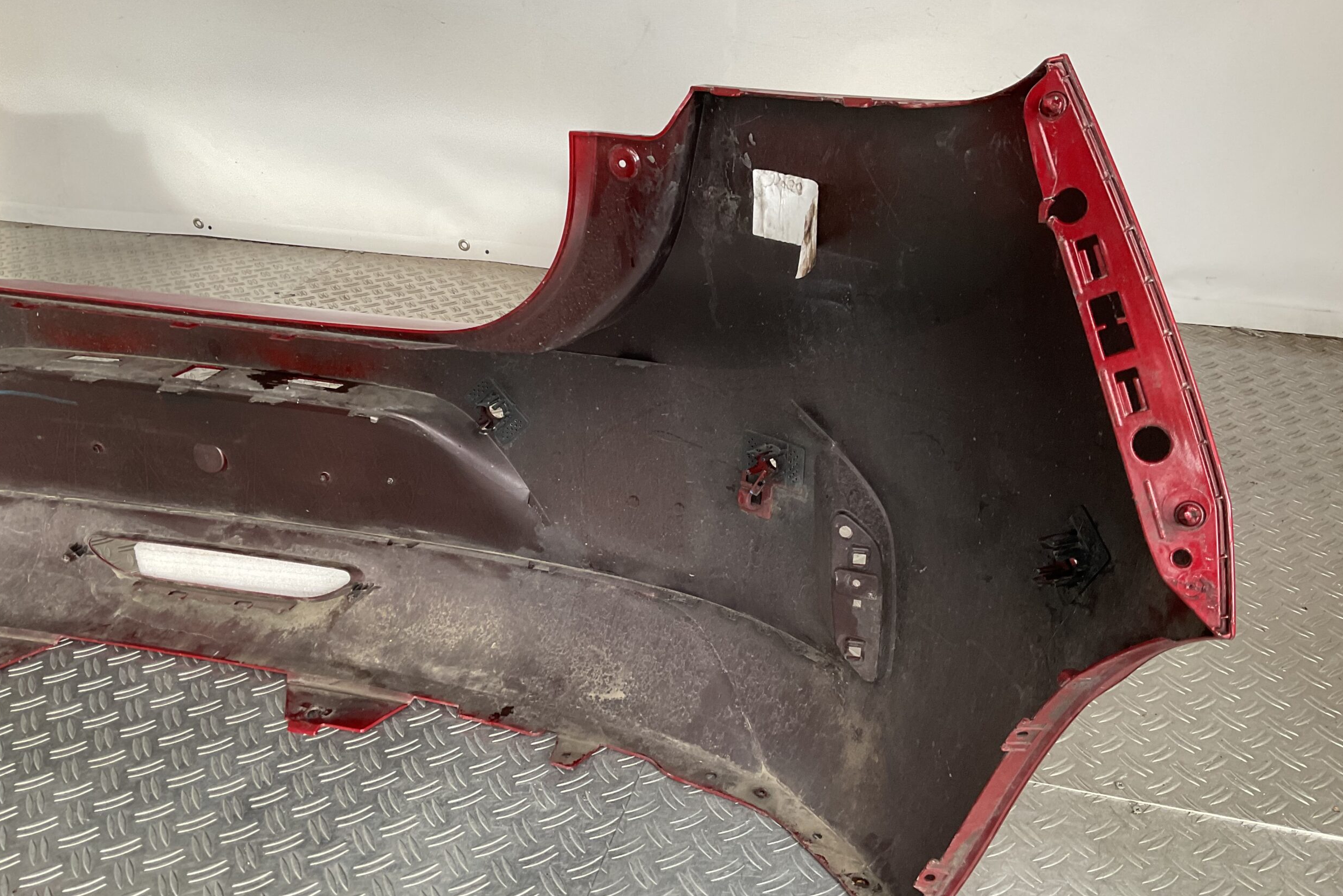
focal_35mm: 31
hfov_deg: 60.3
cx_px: 658
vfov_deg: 42.3
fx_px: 1156
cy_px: 481
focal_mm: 3
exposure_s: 1/60
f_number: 1.8
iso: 50
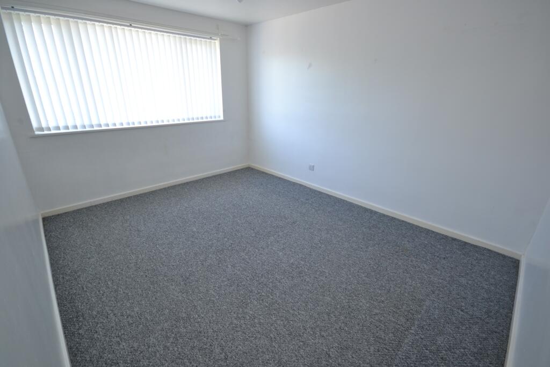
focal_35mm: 15
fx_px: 229
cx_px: 275
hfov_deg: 100.4
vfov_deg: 77.3
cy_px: 184
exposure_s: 1/60
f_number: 4
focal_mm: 10
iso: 400
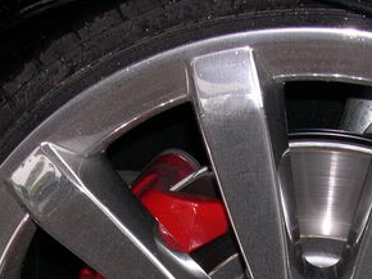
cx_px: 245
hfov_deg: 18.7
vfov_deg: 13.5
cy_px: 383
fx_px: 1127
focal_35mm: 105
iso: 153
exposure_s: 1/30
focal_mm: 8
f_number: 7.6
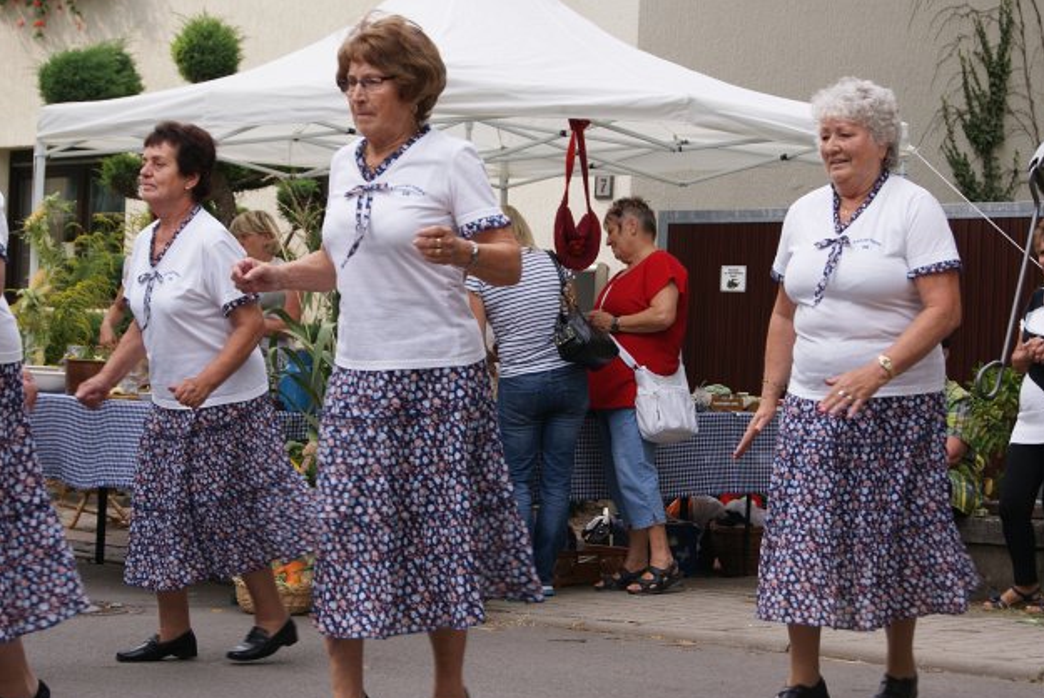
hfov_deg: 24.0
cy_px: 356
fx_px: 2453
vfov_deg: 16.2
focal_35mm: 85
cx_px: 531
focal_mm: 55
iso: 100
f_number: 6.3
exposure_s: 1/160
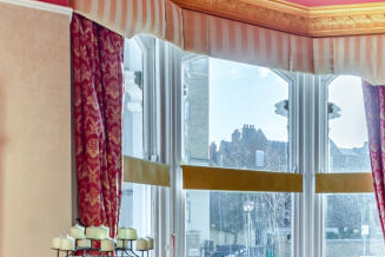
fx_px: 503
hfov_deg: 34.2
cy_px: 206
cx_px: 456
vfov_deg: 28.1
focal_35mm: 47
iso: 100
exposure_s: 1/125
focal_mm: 10
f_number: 7.1
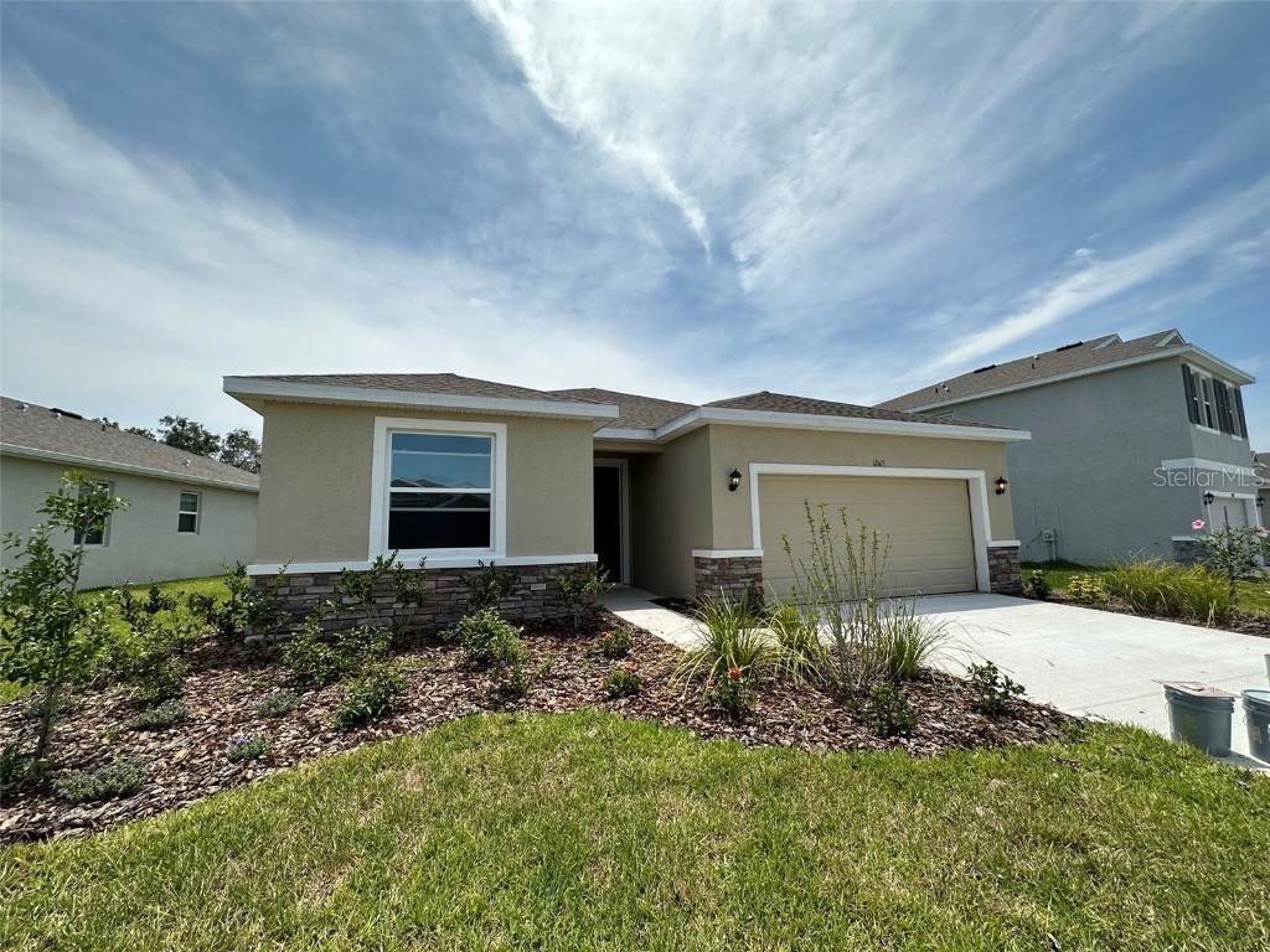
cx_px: 635
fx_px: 514
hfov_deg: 102.1
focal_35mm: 14
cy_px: 476
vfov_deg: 85.7
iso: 50
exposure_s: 1/2353
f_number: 2.2
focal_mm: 2.22
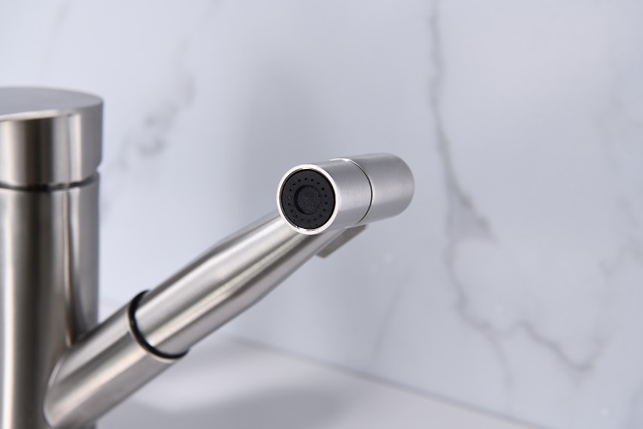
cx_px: 322
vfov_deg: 19.5
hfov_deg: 28.8
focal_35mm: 70
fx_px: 1250
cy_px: 214
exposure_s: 1/100
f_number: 10
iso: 100
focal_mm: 70
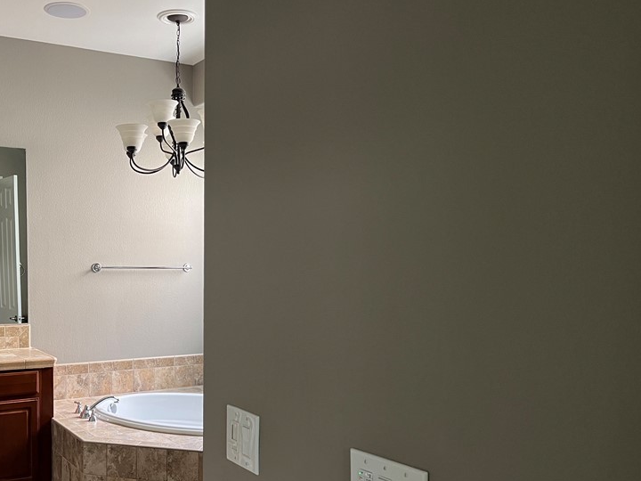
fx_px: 685
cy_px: 298
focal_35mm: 37
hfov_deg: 48.9
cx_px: 192
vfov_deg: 38.4
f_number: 1.5
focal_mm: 5.7
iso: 160
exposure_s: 1/60
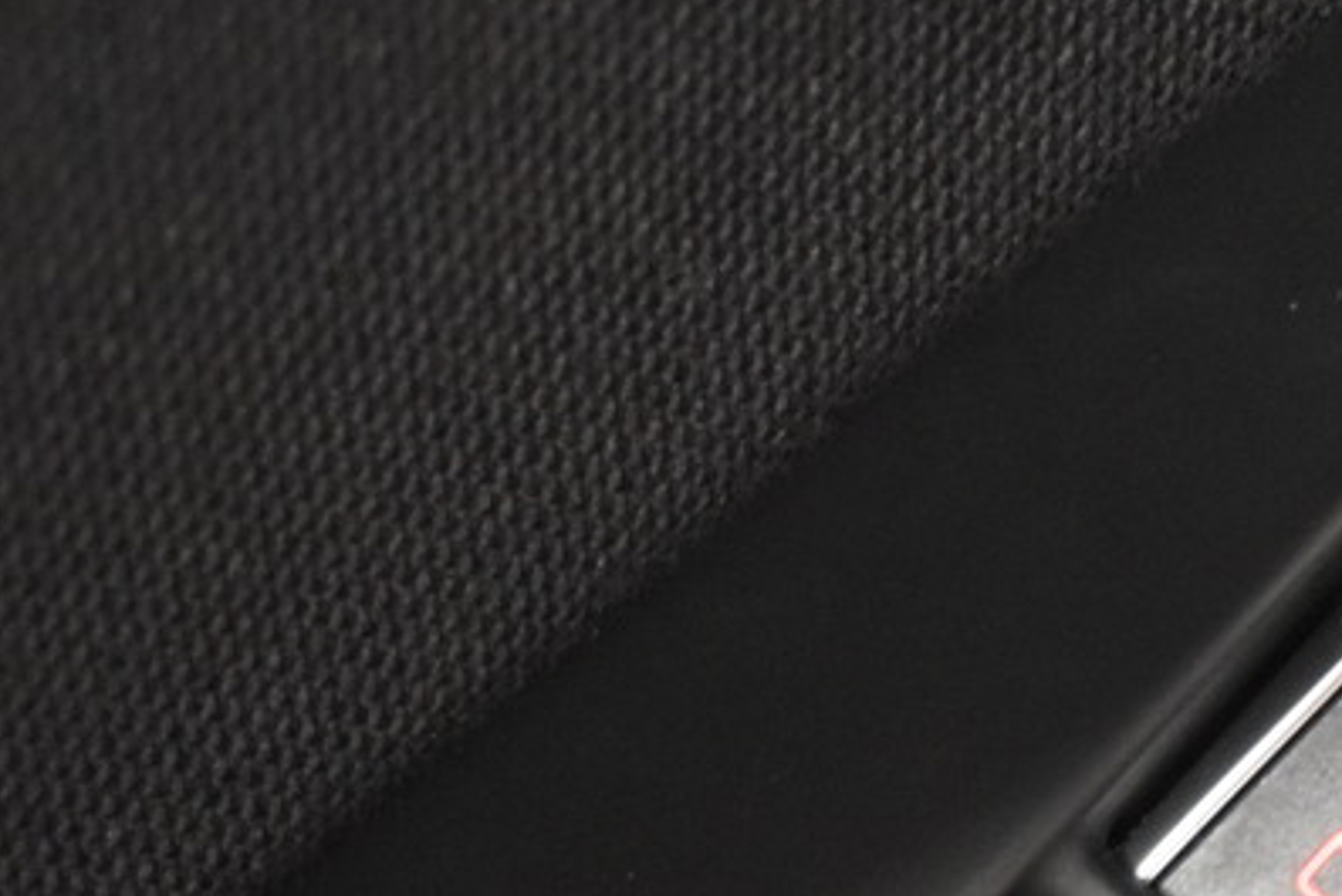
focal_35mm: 153
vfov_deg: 8.9
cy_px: 1102
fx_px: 5707
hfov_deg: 13.2
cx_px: 1443
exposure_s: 1/15
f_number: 4
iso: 3200
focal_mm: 25
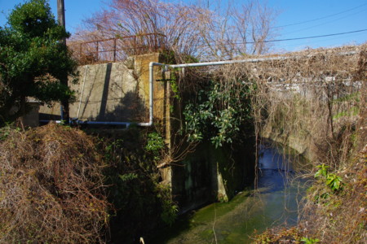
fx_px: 336
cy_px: 122
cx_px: 184
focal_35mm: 33
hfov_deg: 57.2
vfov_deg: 40.0
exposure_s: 1/180
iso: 100
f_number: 8
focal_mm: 22
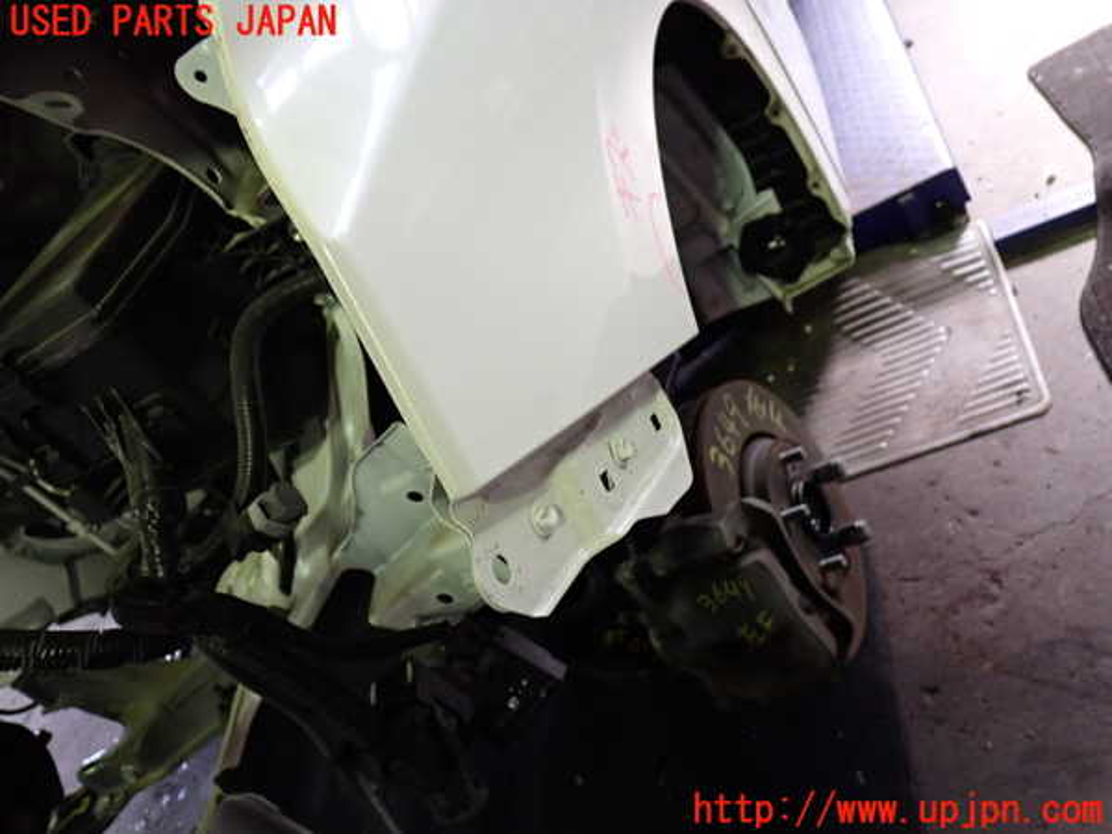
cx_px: 556
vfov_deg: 46.8
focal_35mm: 30
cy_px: 417
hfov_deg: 60.0
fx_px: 964
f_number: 2.3
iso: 250
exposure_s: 1/30
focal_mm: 5.4
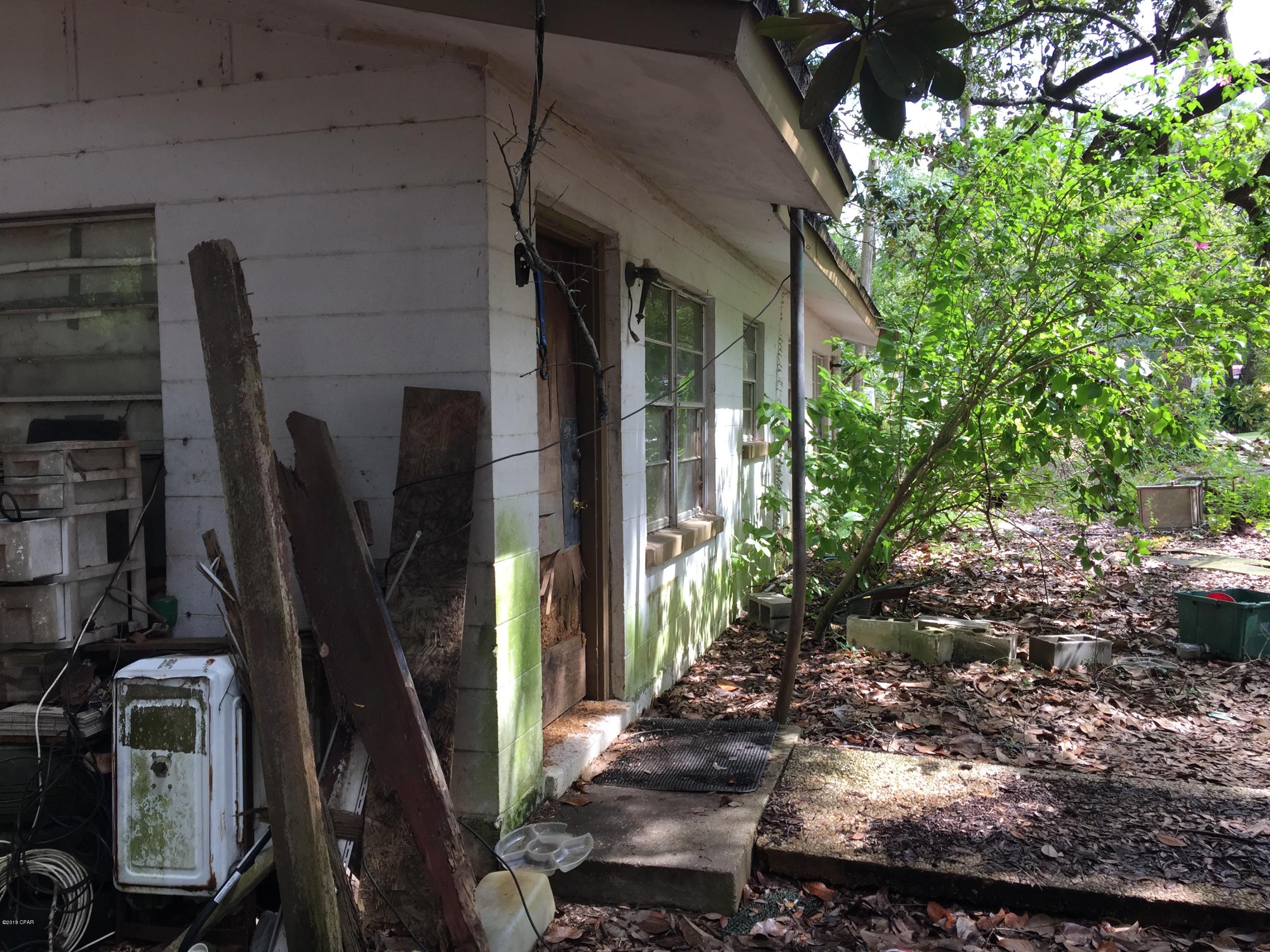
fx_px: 1064
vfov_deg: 48.2
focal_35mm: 29
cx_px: 635
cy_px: 476
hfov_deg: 61.7
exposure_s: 1/199
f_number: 2.2
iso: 32
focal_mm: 4.15
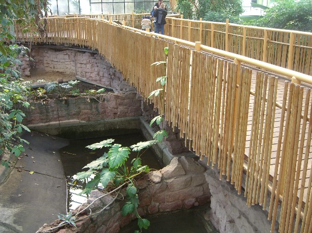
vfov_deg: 37.7
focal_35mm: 38
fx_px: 342
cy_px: 116
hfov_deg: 49.0
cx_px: 156
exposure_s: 1/50
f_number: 2.8
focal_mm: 7.9
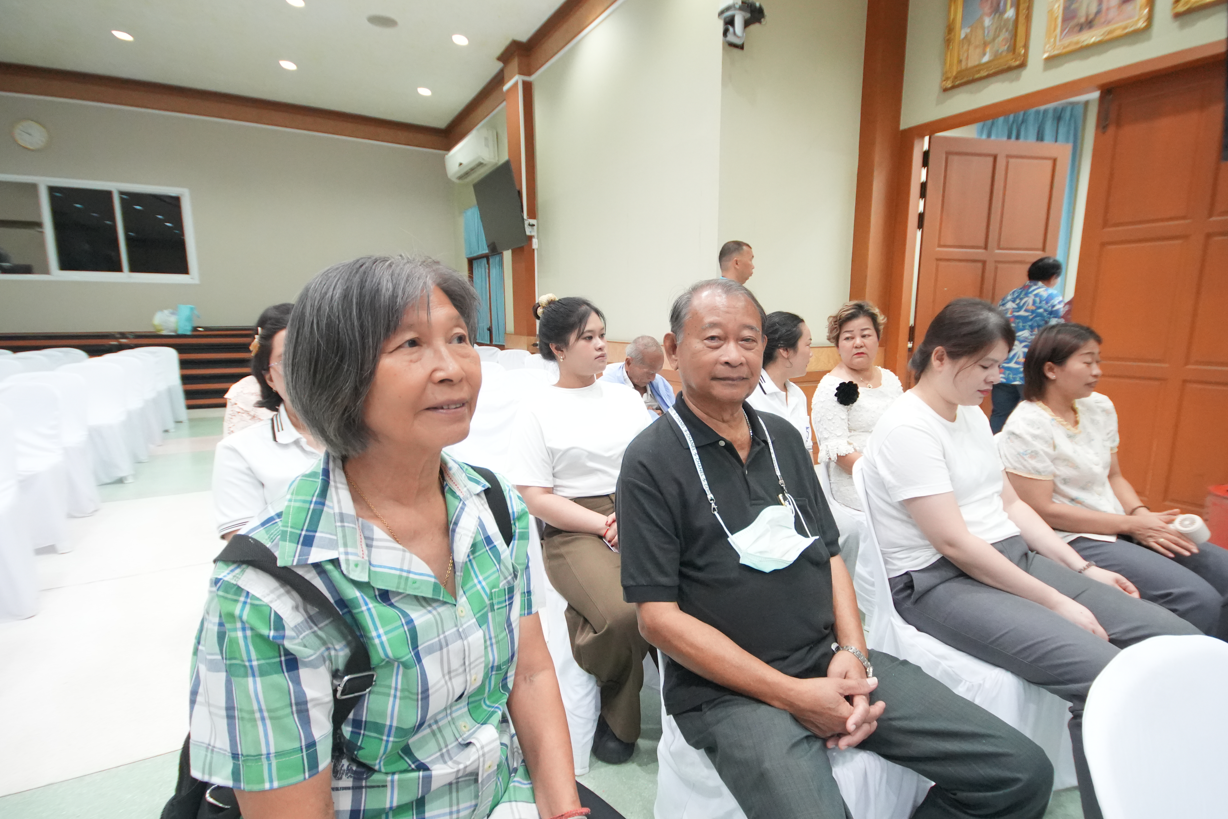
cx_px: 652
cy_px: 445
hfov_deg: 93.2
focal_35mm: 17
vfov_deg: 70.3
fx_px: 580
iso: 4000
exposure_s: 1/100
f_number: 4
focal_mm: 10
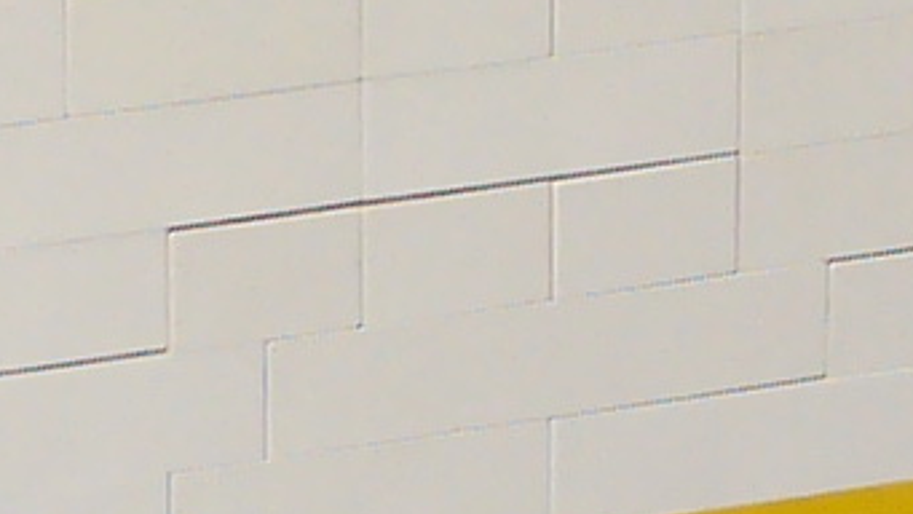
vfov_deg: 4.0
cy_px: 163
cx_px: 423
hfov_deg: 7.1
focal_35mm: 303
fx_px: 7337
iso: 100
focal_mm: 6.1
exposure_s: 1/30
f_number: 2.8
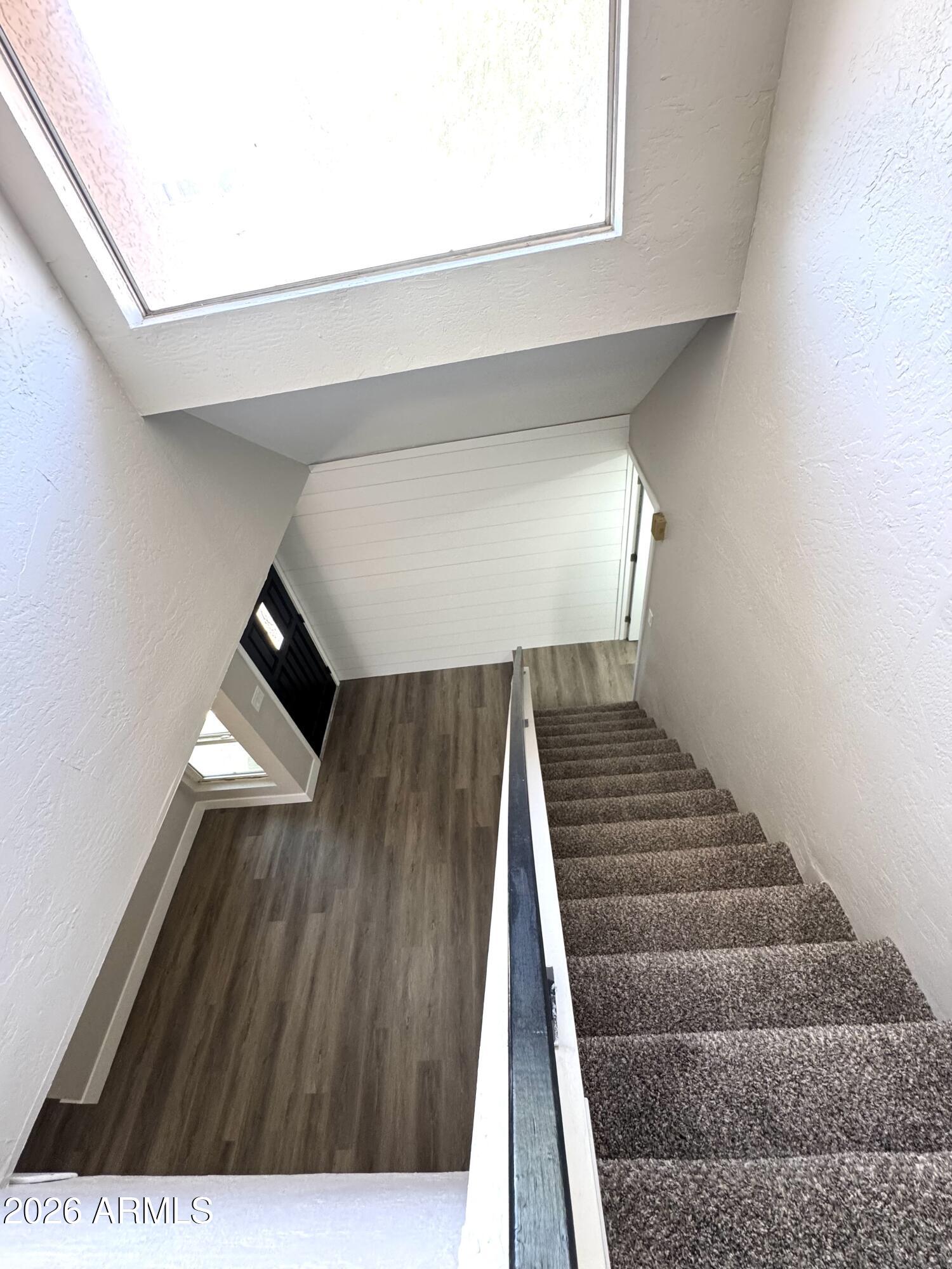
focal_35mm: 14
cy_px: 634
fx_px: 513
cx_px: 476
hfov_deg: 85.7
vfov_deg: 102.1
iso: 250
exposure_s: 1/99
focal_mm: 2.22
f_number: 2.2
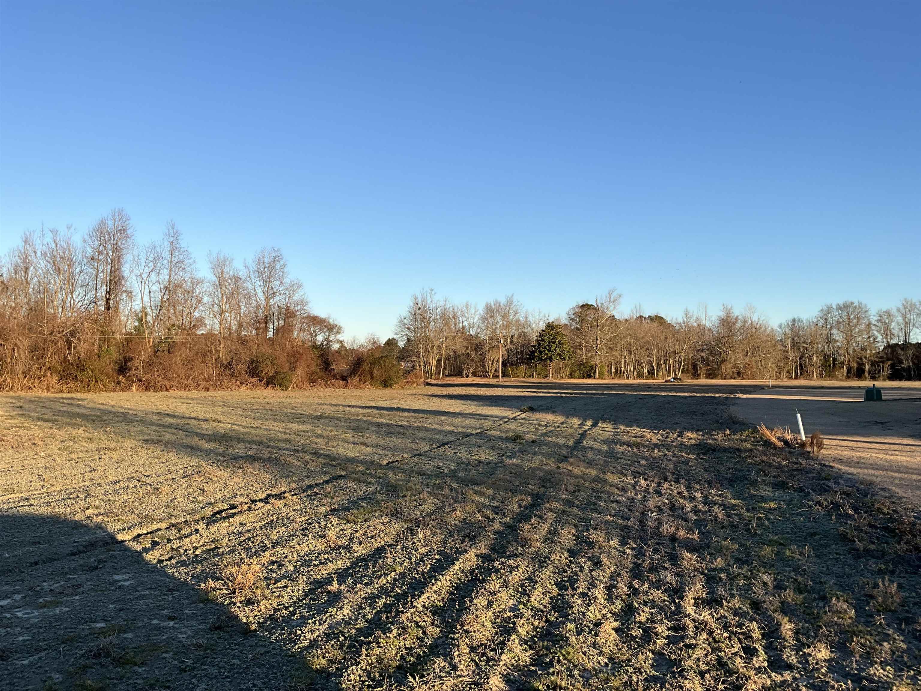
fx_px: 772
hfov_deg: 61.7
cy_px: 346
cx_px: 460
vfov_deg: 48.2
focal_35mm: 29
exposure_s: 1/997
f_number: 1.8
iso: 25
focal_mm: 3
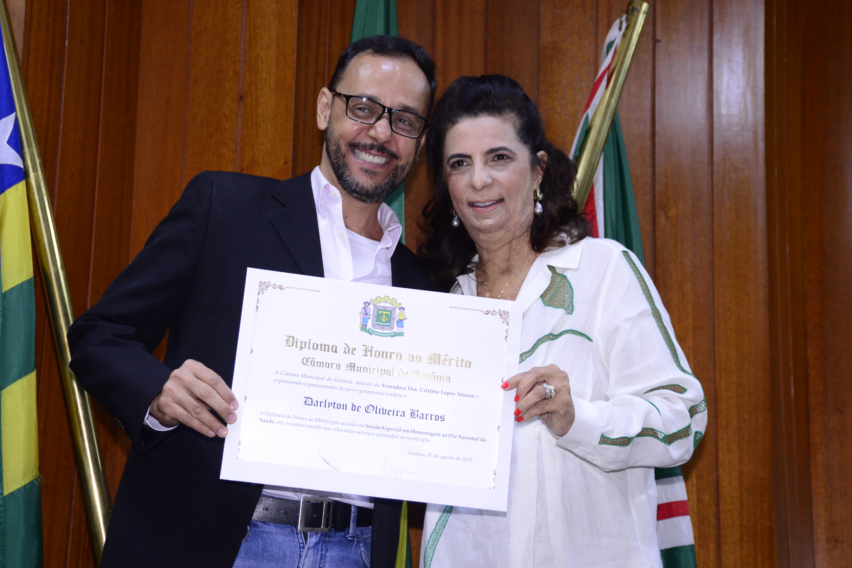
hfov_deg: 28.8
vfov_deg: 19.5
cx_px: 403
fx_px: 1657
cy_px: 278
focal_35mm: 70
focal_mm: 66
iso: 2000
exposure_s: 1/60
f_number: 5.3
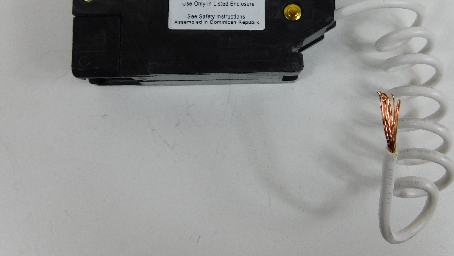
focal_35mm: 40
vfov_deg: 29.4
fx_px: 482
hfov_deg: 50.2
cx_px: 269
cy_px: 79
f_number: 3
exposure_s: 1/80
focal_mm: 4
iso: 125
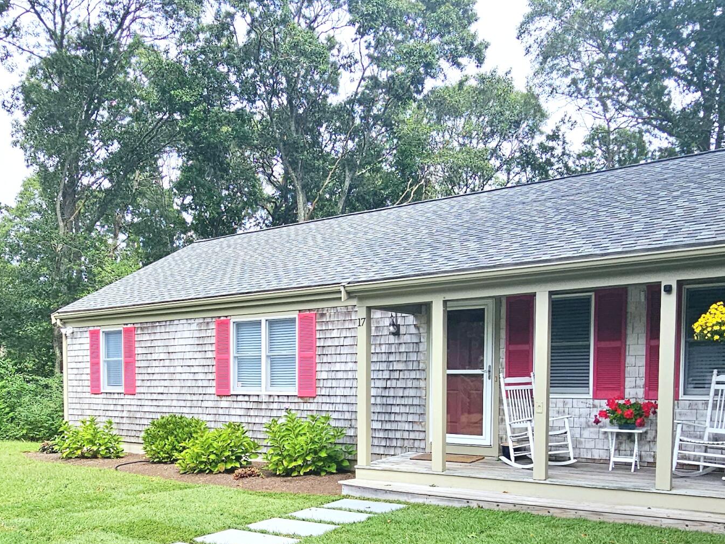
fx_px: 607
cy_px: 416
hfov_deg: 61.2
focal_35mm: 29
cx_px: 295
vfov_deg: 46.3
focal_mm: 2.2
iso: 50
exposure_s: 1/1250
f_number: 2.2
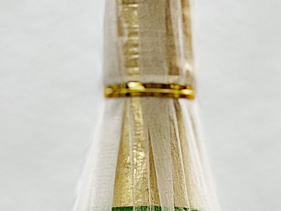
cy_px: 413
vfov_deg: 3.8
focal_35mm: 390
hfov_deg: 5.1
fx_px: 3166
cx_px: 153
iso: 125
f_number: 2.8
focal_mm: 9
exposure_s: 1/100
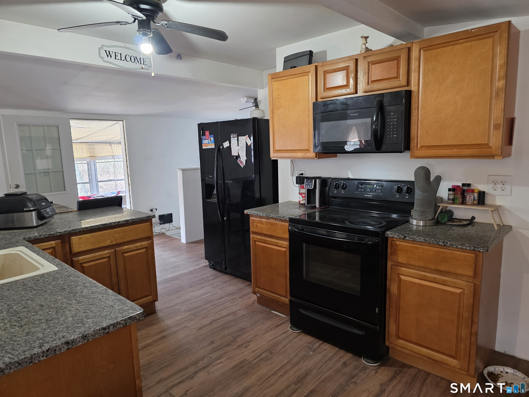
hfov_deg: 73.9
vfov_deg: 58.9
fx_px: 351
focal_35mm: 23
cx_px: 264
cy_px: 198
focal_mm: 6.3
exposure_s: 1/120
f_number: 1.7
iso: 320
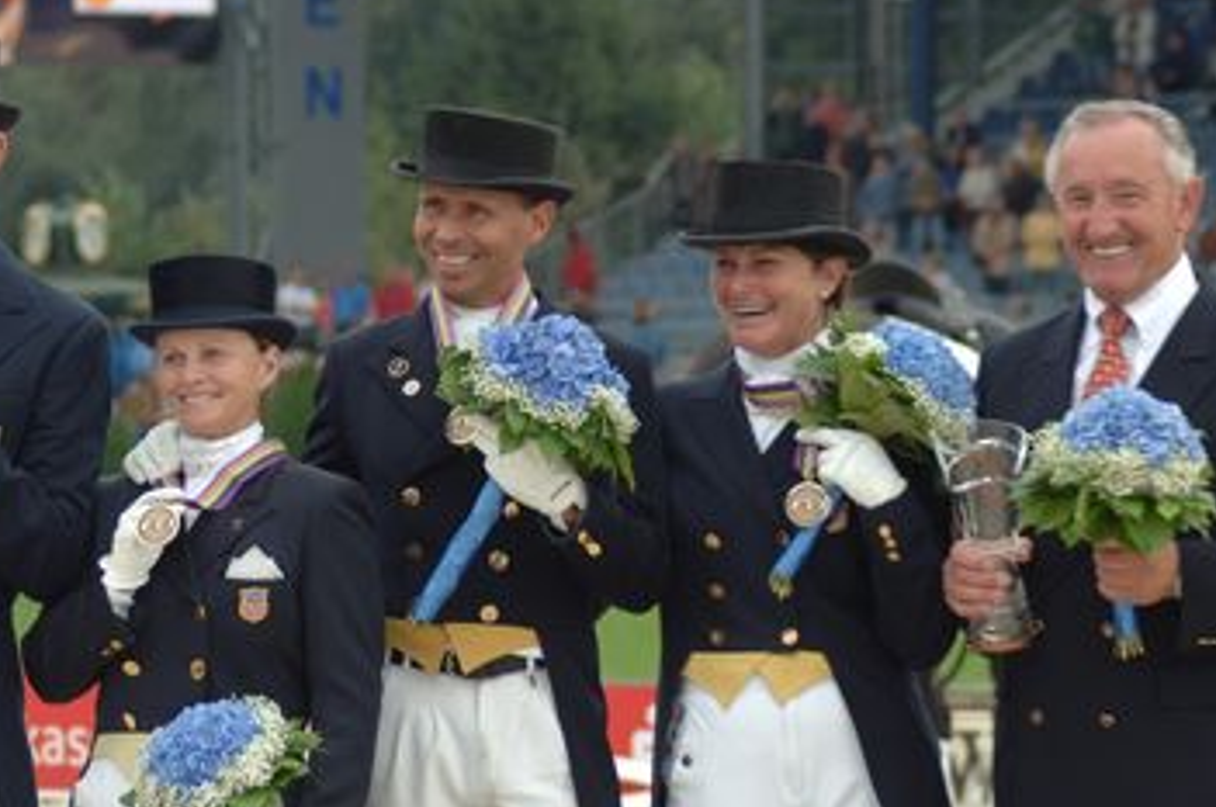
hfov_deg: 7.2
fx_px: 9678
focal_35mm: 287
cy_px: 414
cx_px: 523
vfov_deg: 4.8
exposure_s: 1/250
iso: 200
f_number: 5.6
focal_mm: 105
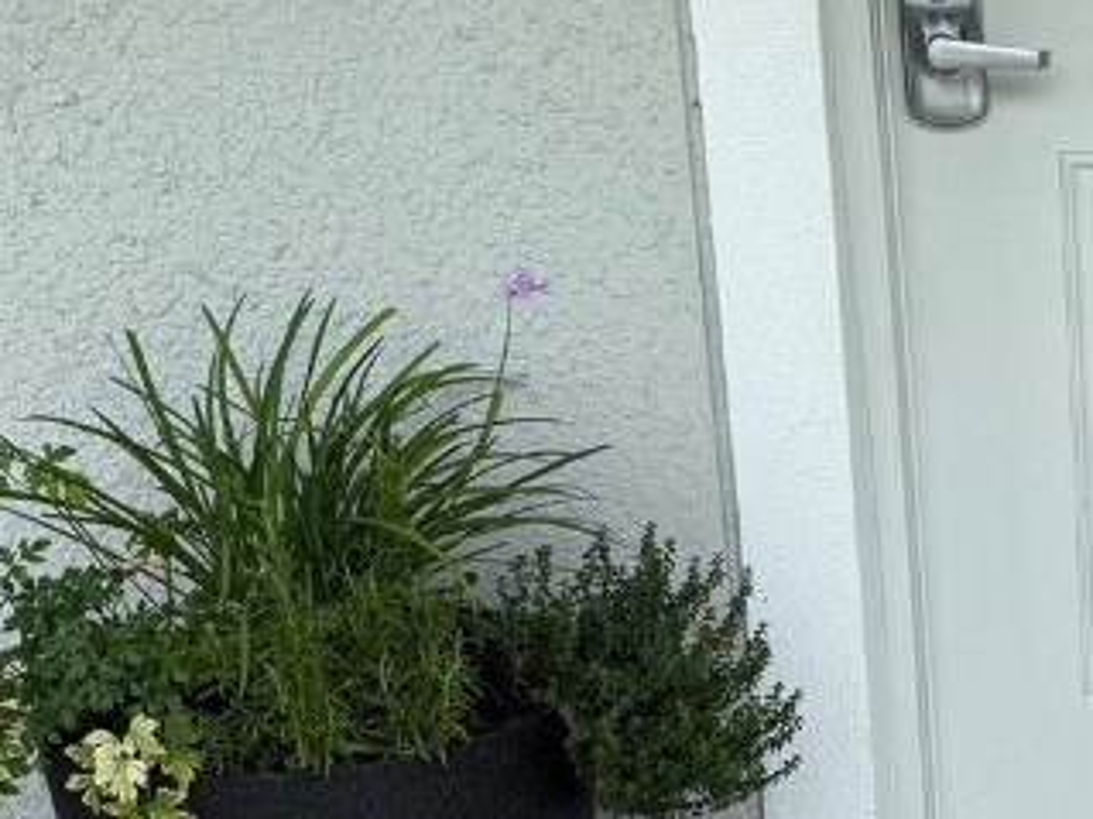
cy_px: 655
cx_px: 1480
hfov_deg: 22.3
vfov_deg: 18.9
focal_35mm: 77
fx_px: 2430
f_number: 1.78
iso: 80
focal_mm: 6.76
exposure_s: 1/1437
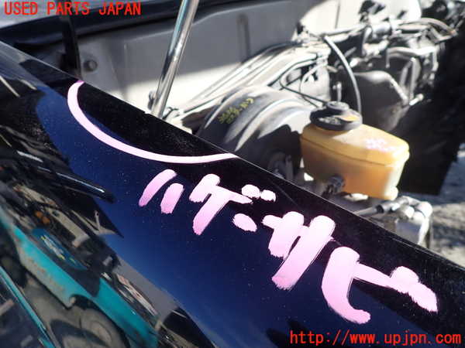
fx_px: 336
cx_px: 232
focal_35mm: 25
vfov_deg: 54.9
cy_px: 174
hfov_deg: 69.4
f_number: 2.8
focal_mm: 4.5
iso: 100
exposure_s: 1/320
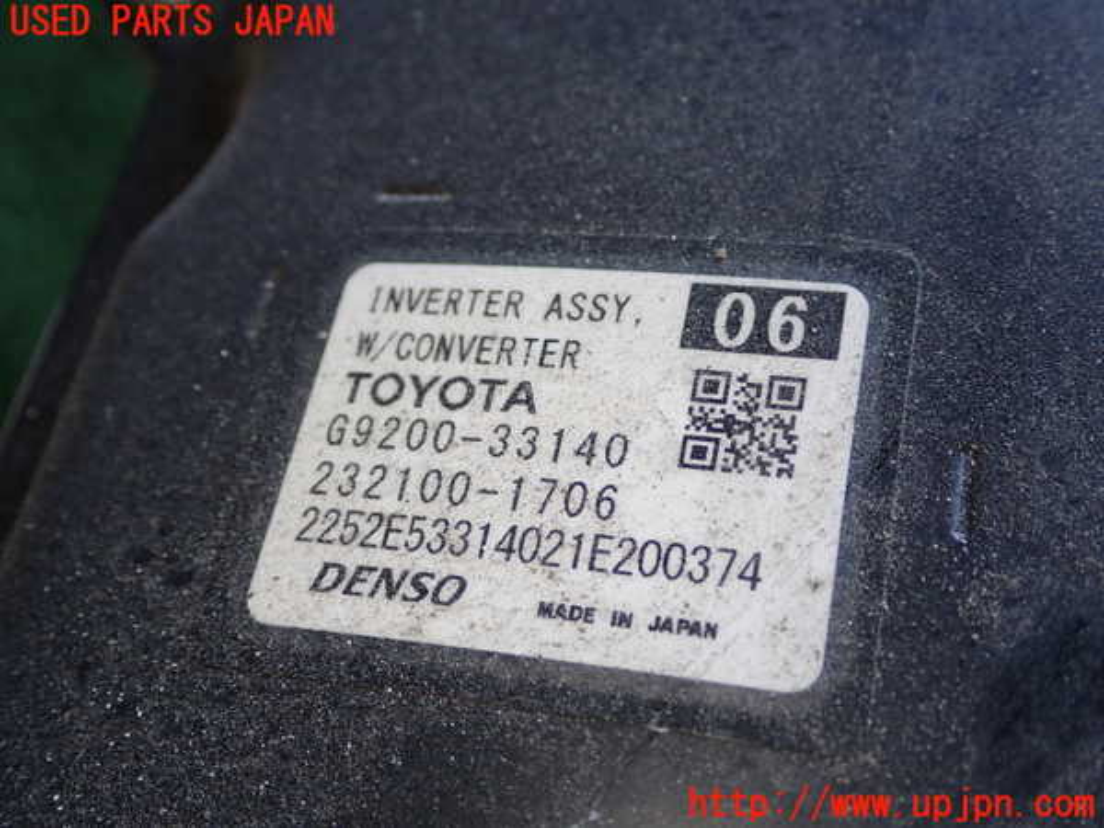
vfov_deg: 30.9
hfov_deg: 40.4
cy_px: 414
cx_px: 552
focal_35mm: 47
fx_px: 1499
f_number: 3.1
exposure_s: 1/100
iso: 200
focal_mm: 8.4
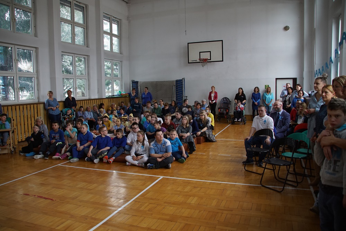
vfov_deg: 47.9
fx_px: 260
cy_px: 116
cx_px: 173
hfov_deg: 67.4
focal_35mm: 27
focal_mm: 18
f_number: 4
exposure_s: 1/160
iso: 500
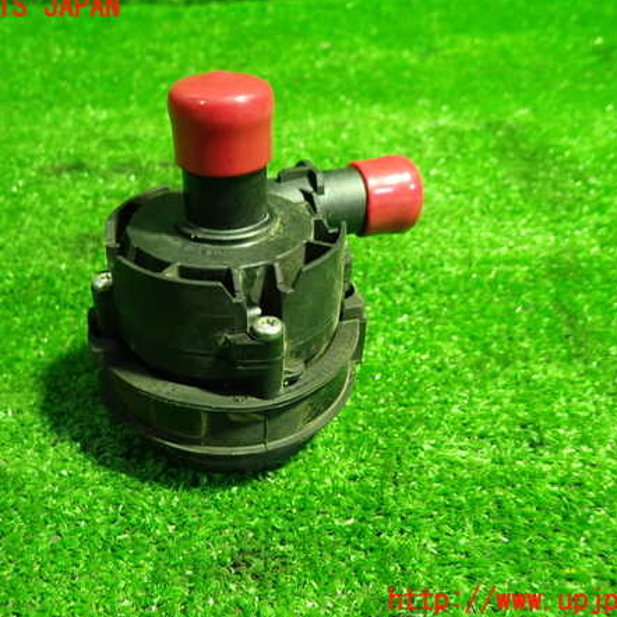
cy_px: 304
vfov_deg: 54.0
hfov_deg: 54.0
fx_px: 605
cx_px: 285
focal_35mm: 30
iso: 500
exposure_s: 1/30
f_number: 2
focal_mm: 4.5
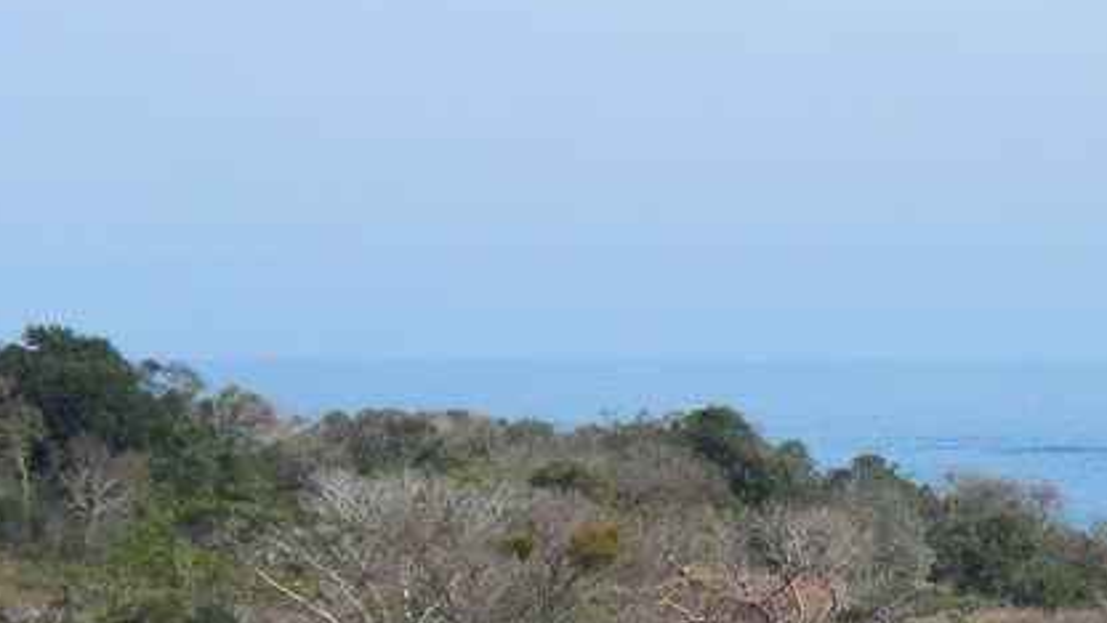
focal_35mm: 220
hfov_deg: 9.8
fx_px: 6458
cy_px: 511
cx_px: 915
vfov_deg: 5.5
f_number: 5
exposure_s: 1/640
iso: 125
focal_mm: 18.7
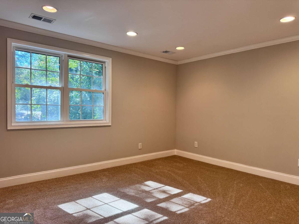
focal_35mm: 24
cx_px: 150
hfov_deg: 71.6
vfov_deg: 56.8
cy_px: 112
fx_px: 207
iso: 160
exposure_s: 1/120
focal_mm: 6.76
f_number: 1.78
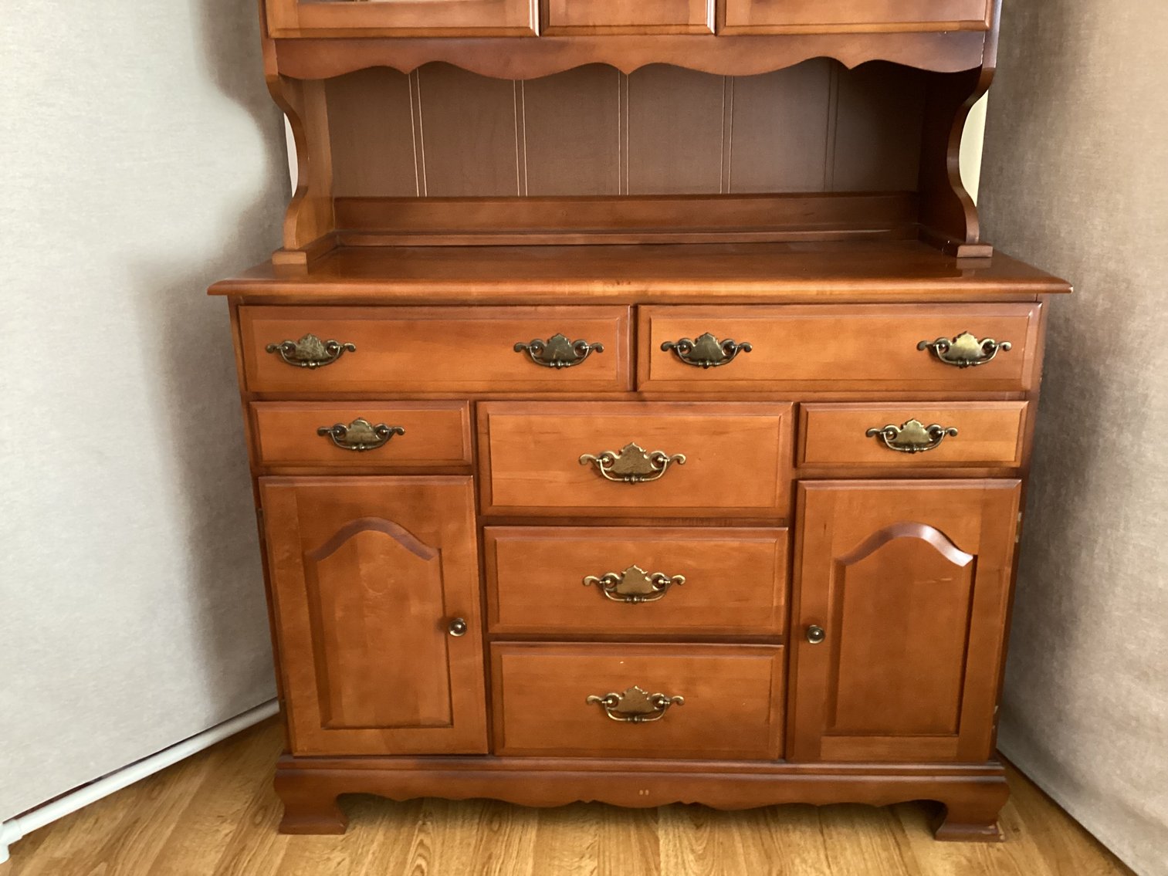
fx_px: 1046
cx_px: 584
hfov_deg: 58.3
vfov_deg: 45.4
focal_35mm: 31
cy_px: 438
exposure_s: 1/30
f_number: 2.4
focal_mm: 3.3
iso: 400
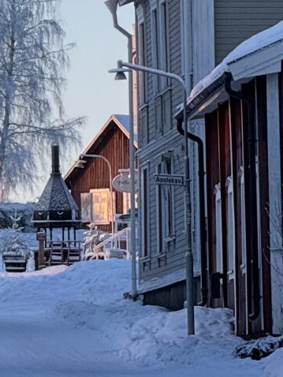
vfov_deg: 3.8
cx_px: -121
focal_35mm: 514
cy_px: -135
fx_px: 5598
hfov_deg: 2.9
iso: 50
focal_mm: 15.66
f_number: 2.8
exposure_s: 1/222
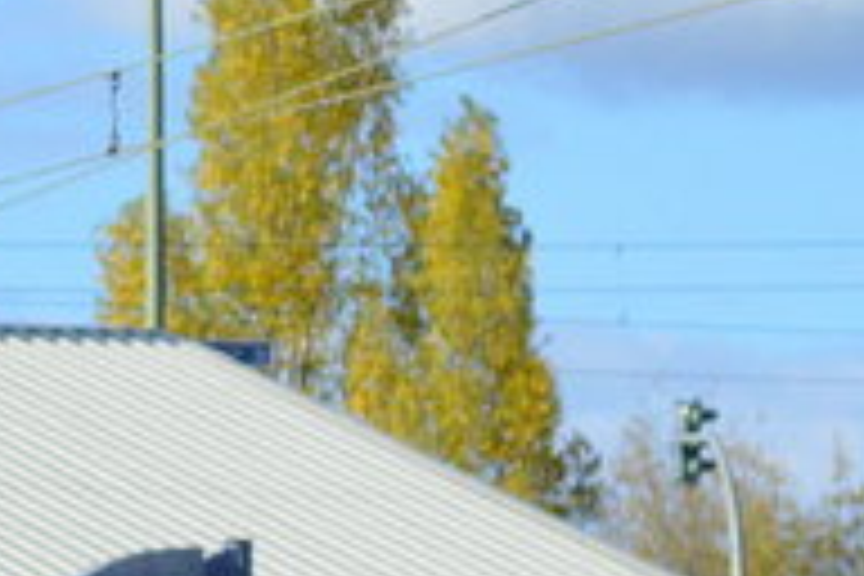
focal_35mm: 450
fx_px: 10799
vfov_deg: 3.0
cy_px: 1046
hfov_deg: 4.5
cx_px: -824
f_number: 5.6
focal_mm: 48
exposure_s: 1/1250
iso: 400
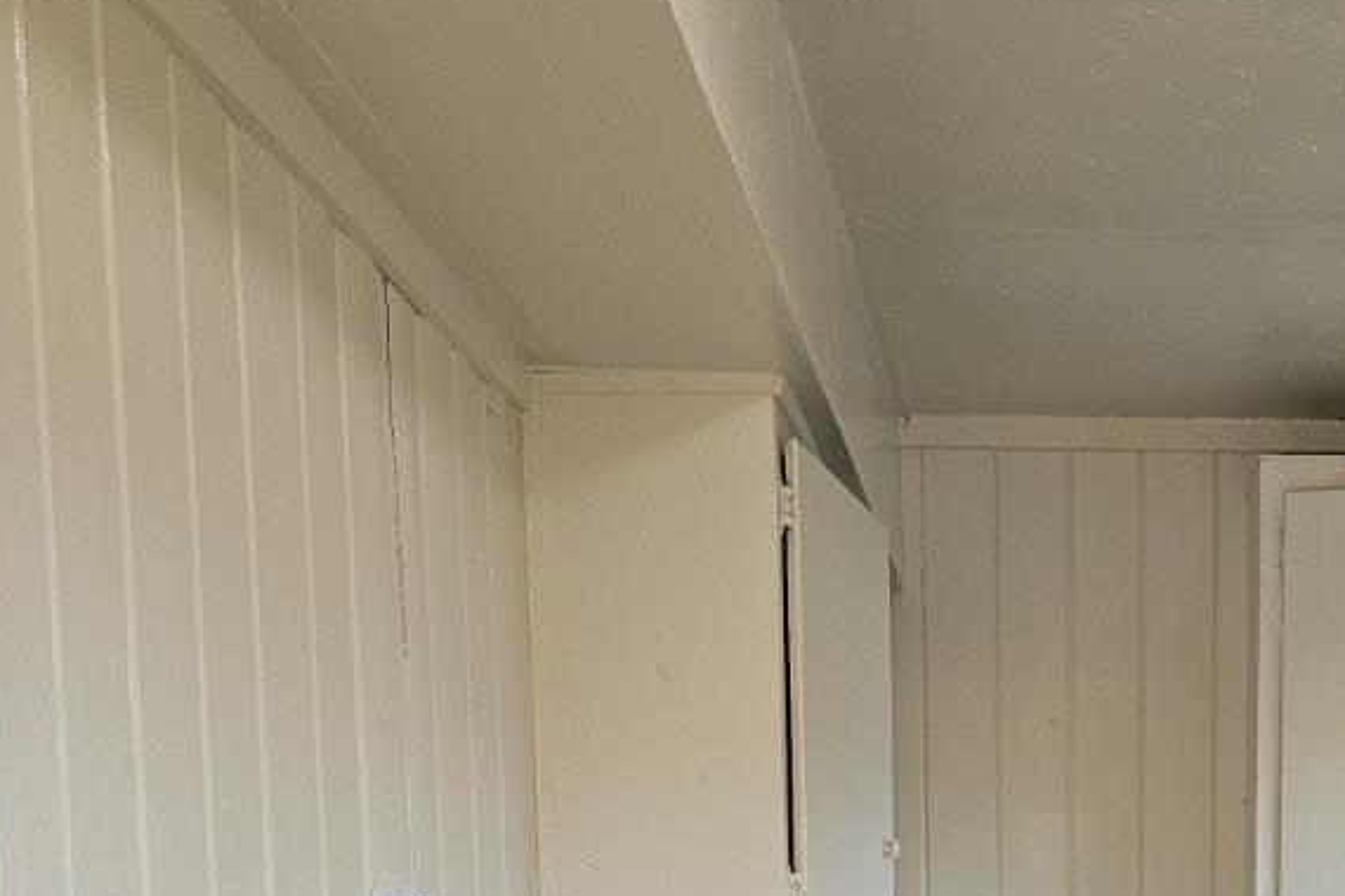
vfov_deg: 19.6
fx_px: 2354
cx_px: 1180
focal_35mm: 63
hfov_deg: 30.6
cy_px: 1215
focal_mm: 5.4
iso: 40
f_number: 1.8
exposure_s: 1/60
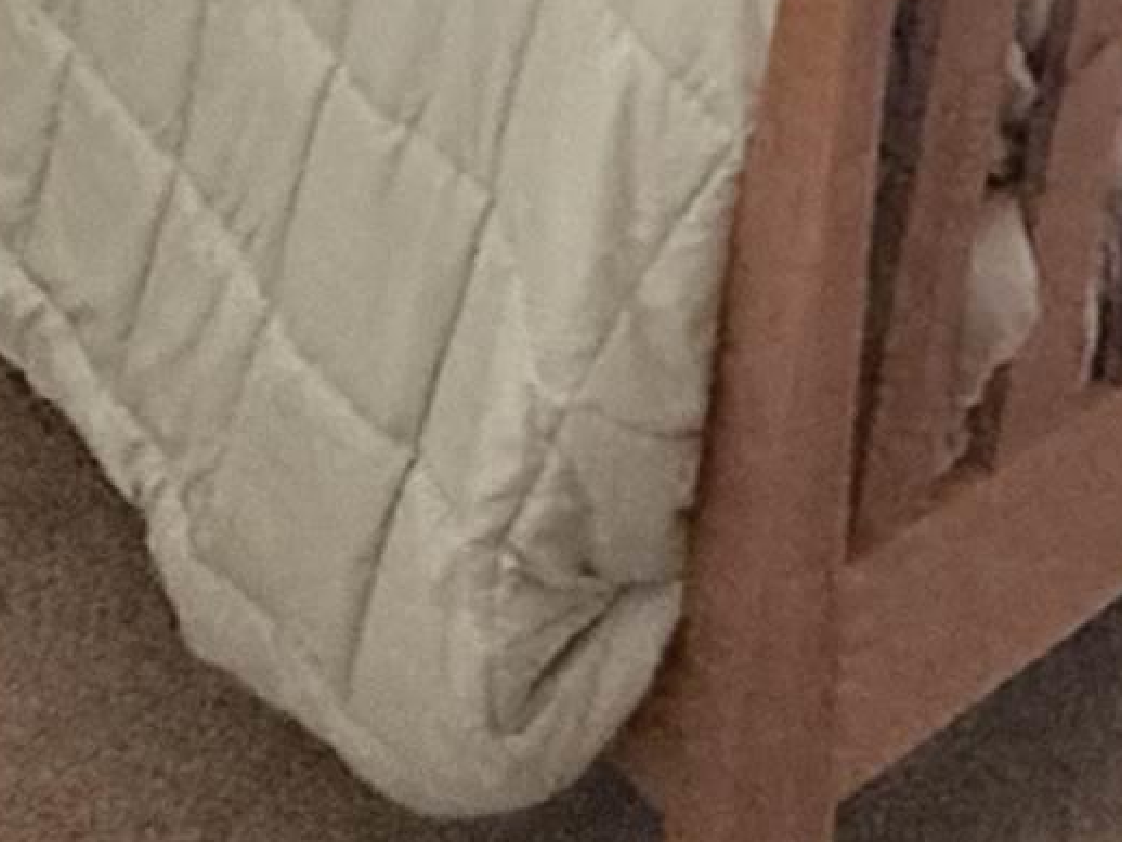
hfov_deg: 22.2
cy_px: -797
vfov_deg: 14.9
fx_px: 2692
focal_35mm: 83
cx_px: 1254
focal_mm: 2.22
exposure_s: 1/120
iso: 500
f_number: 2.2
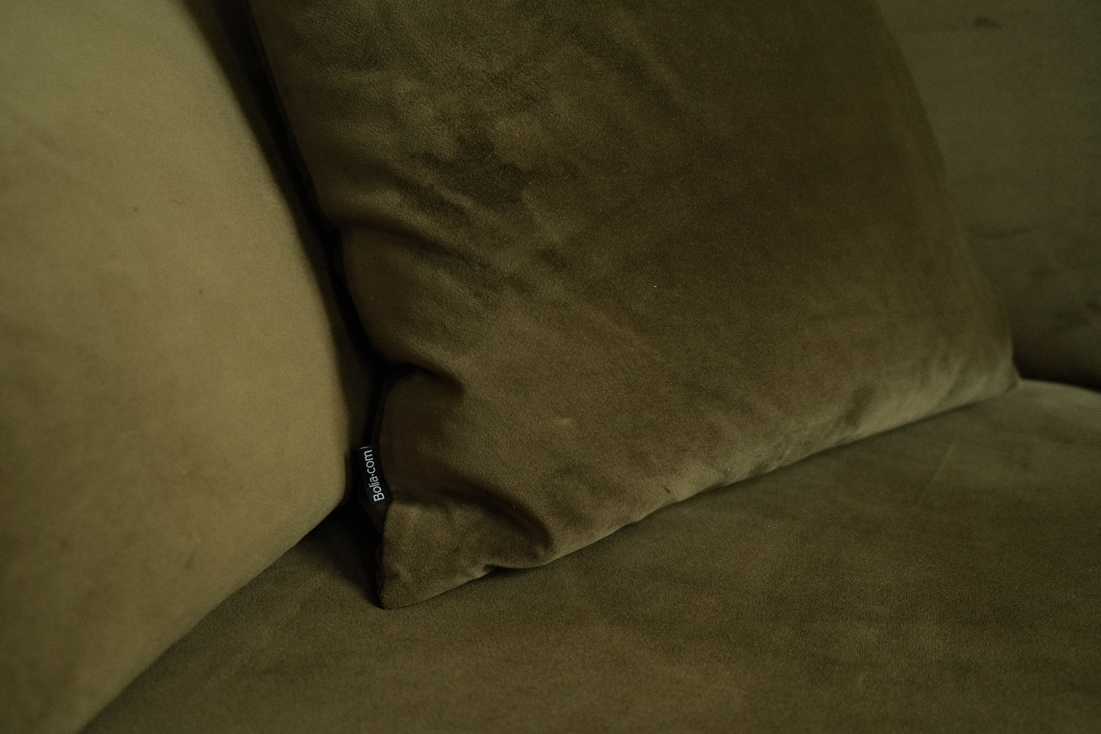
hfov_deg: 57.2
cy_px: 367
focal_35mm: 33
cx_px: 550
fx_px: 1009
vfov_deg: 40.0
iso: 1600
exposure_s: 1/140
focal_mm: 22.3
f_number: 3.2
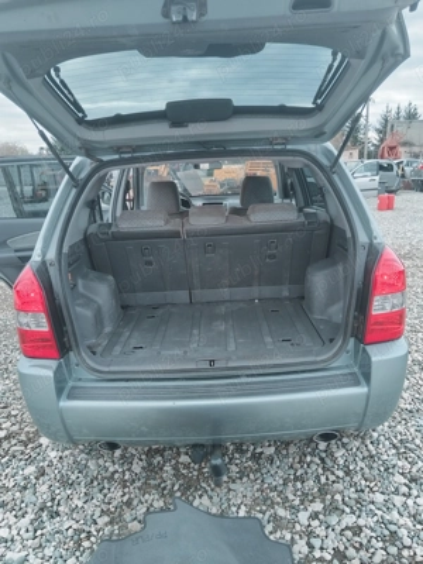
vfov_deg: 67.3
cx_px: 212
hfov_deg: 53.1
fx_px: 424
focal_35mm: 26
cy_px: 282
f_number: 1.9
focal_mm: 4.95
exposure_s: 1/100
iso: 885
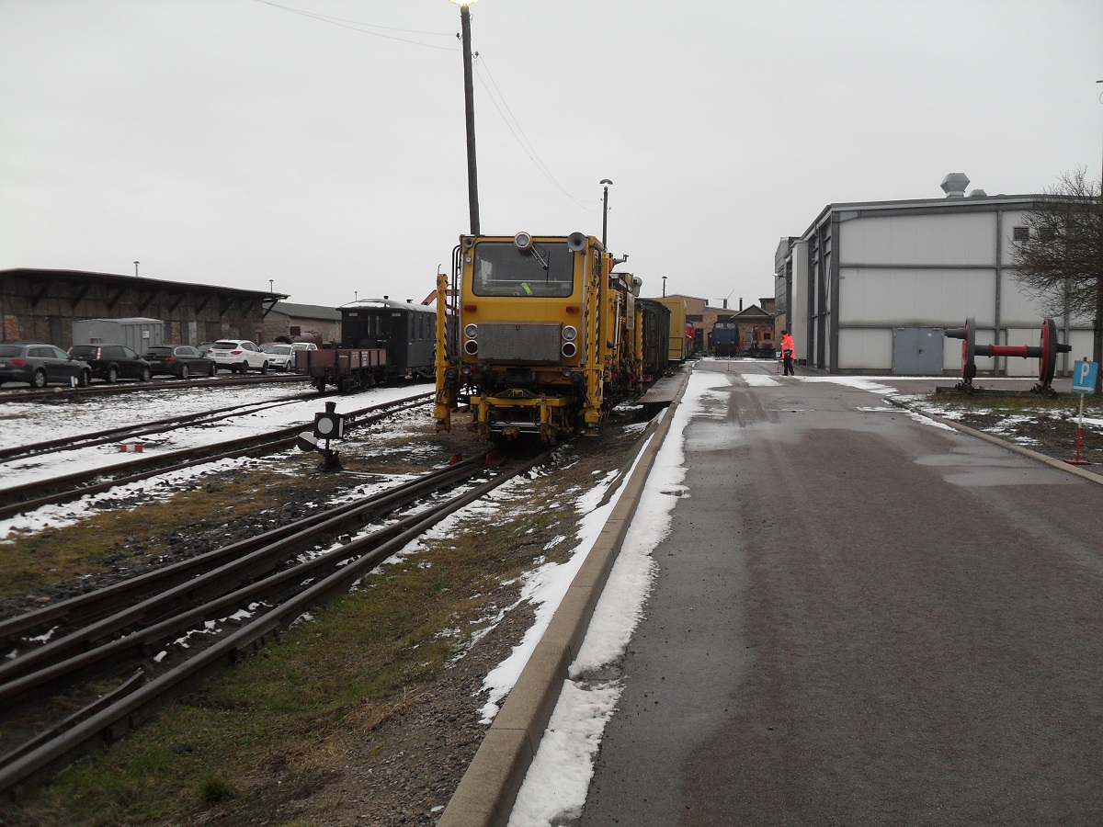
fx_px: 1115
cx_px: 552
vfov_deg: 40.7
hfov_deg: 52.6
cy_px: 414
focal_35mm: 35
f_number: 2.8
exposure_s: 1/125
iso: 100
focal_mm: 6.2
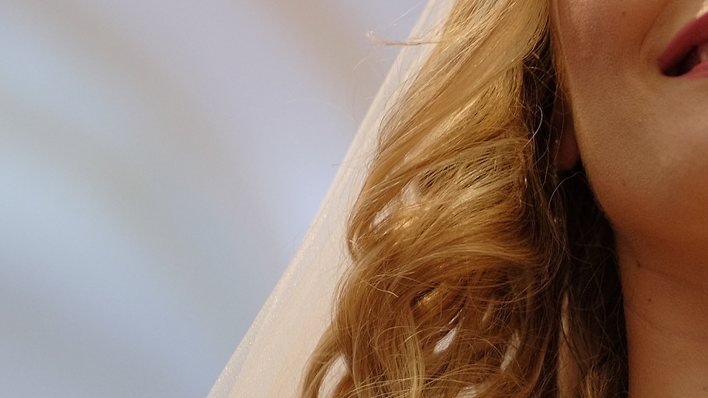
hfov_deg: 9.2
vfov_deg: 5.3
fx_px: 4336
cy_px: 201
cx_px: 820
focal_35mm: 231
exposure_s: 1/60
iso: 800
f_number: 2
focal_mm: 56
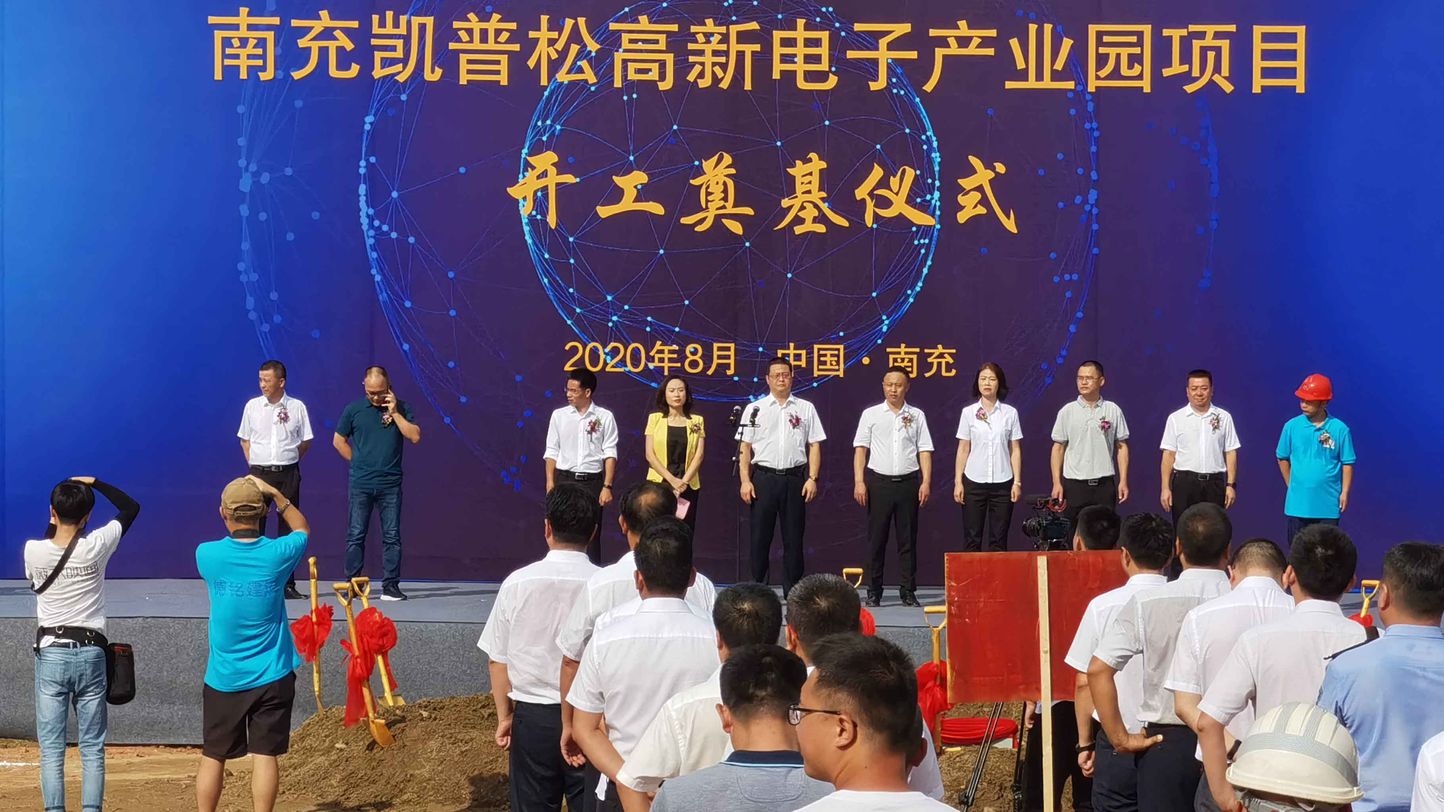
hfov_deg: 15.3
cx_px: 721
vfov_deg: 8.7
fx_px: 5360
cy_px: 338
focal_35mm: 140
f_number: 2.4
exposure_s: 1/2618
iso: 50
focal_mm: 7.48
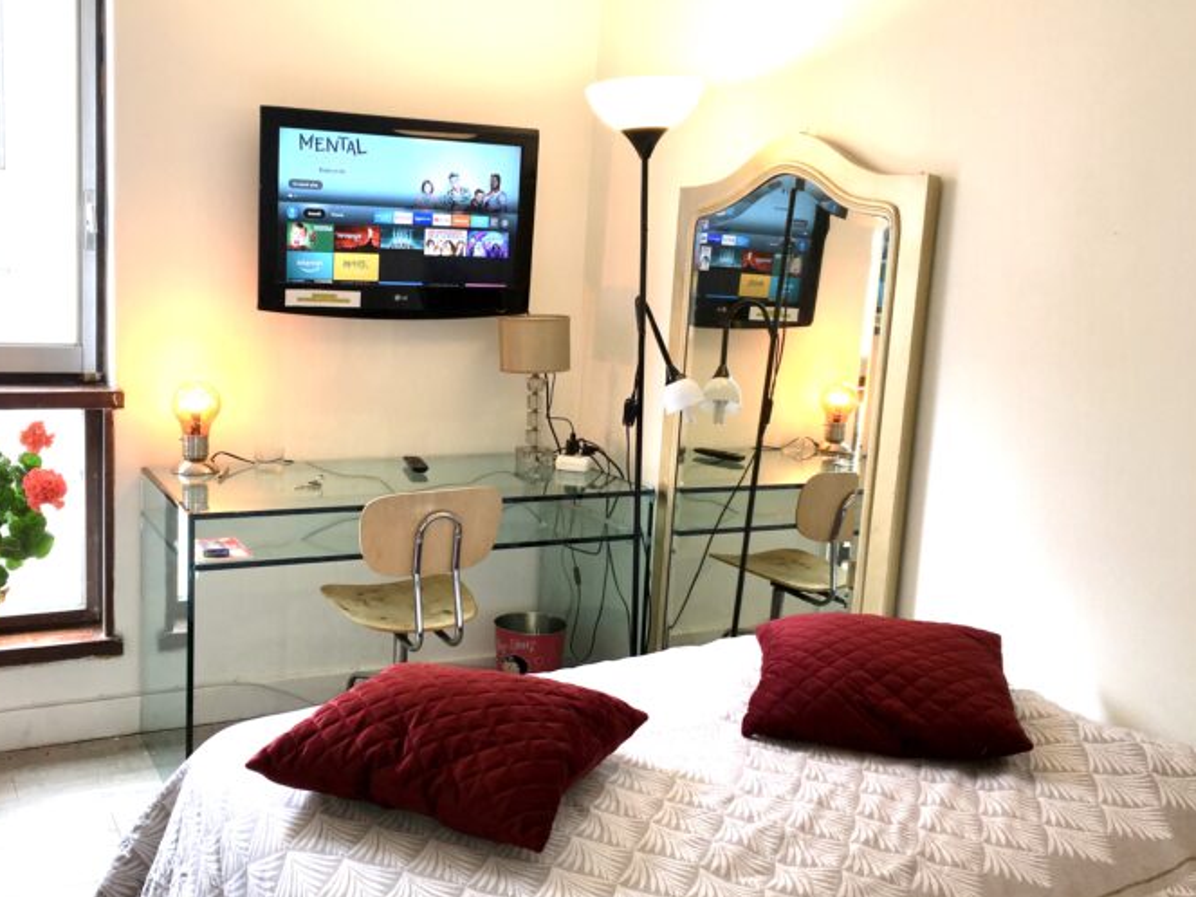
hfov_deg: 52.4
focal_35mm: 35
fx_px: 1209
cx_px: 496
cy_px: 444
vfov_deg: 40.7
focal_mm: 4.15
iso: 25
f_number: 2.2
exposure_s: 1/34
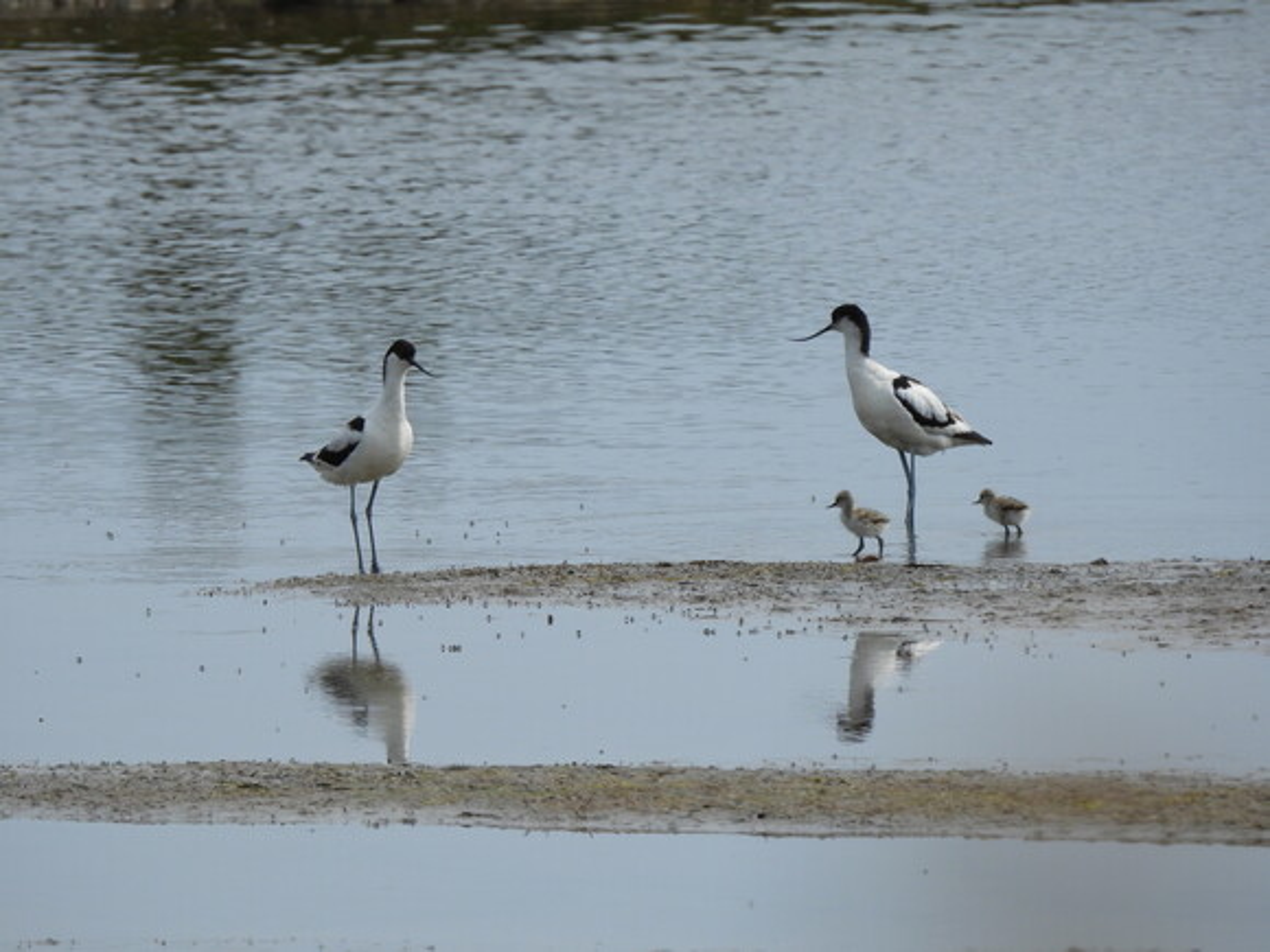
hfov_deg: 1.7
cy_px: 476
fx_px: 44026
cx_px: 635
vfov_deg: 1.2
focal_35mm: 1200
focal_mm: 214
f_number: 6.3
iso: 100
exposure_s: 1/640
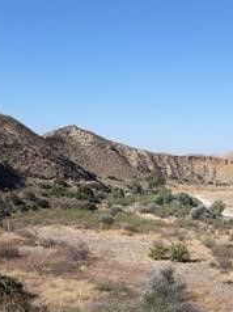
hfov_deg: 27.3
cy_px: 188
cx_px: 152
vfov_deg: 36.1
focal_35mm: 53
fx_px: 477
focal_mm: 3.7
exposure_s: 1/1664
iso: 40
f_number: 1.7
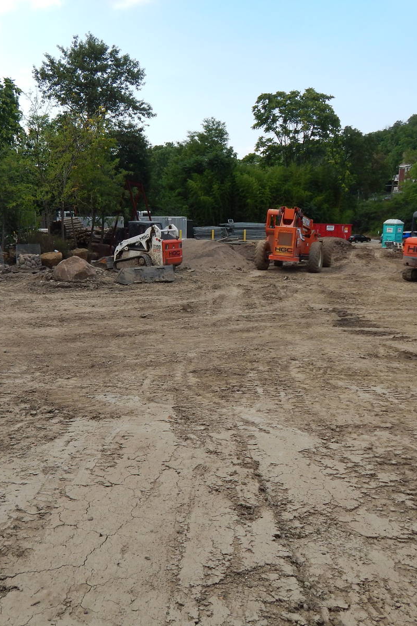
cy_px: 314
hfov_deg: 40.9
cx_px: 162
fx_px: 556
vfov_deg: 58.7
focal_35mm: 32
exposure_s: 1/800
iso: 125
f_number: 3
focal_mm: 4
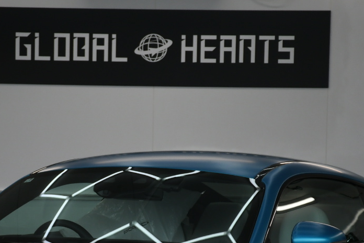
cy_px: 246
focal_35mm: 314
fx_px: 3175
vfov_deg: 4.4
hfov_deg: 6.6
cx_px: 107
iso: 500
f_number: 5.3
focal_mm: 90
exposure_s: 1/500
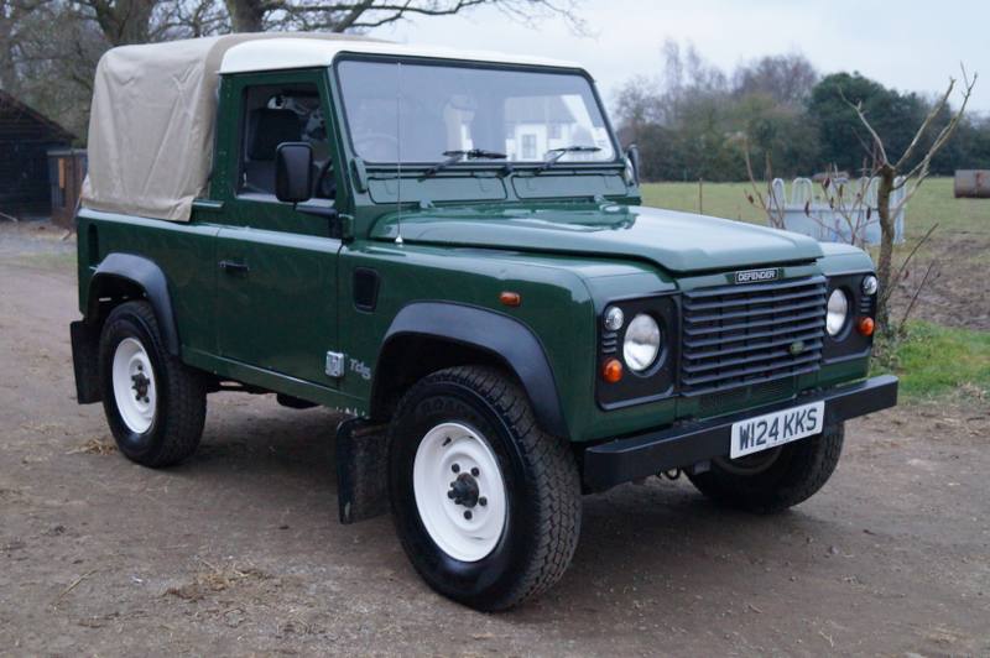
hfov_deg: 46.4
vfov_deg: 31.8
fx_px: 1154
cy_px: 329
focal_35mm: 42
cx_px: 495
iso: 3200
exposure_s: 1/160
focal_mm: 28
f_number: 4.5
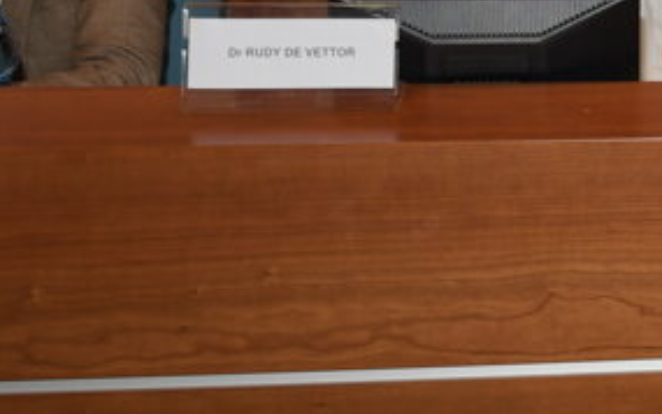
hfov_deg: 14.7
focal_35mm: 117
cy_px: -108
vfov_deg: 10.9
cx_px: 1315
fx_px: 2110
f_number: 6.3
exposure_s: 1/60
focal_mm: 24
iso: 500
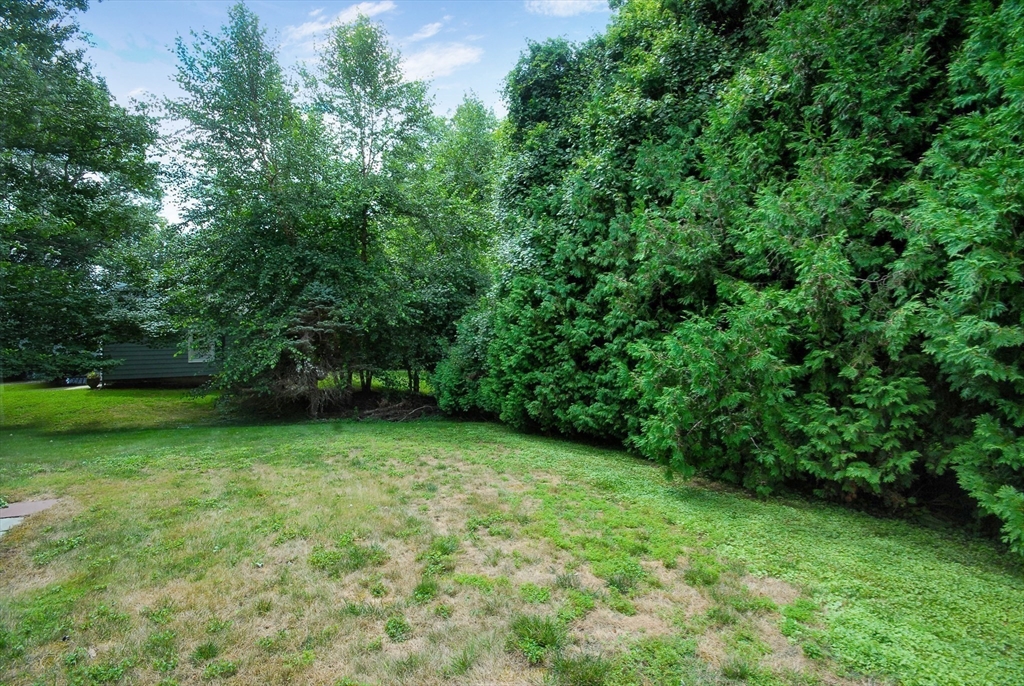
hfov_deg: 100.3
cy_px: 343
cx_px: 512
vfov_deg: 77.5
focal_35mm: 15
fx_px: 427
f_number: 11
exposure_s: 1/100
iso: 400
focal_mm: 10
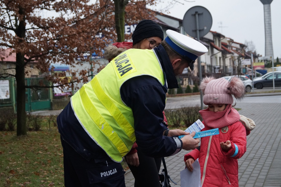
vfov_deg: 22.6
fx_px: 468
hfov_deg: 33.4
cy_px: 94
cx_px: 140
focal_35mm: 60
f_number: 5
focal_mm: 40
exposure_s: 1/160
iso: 800
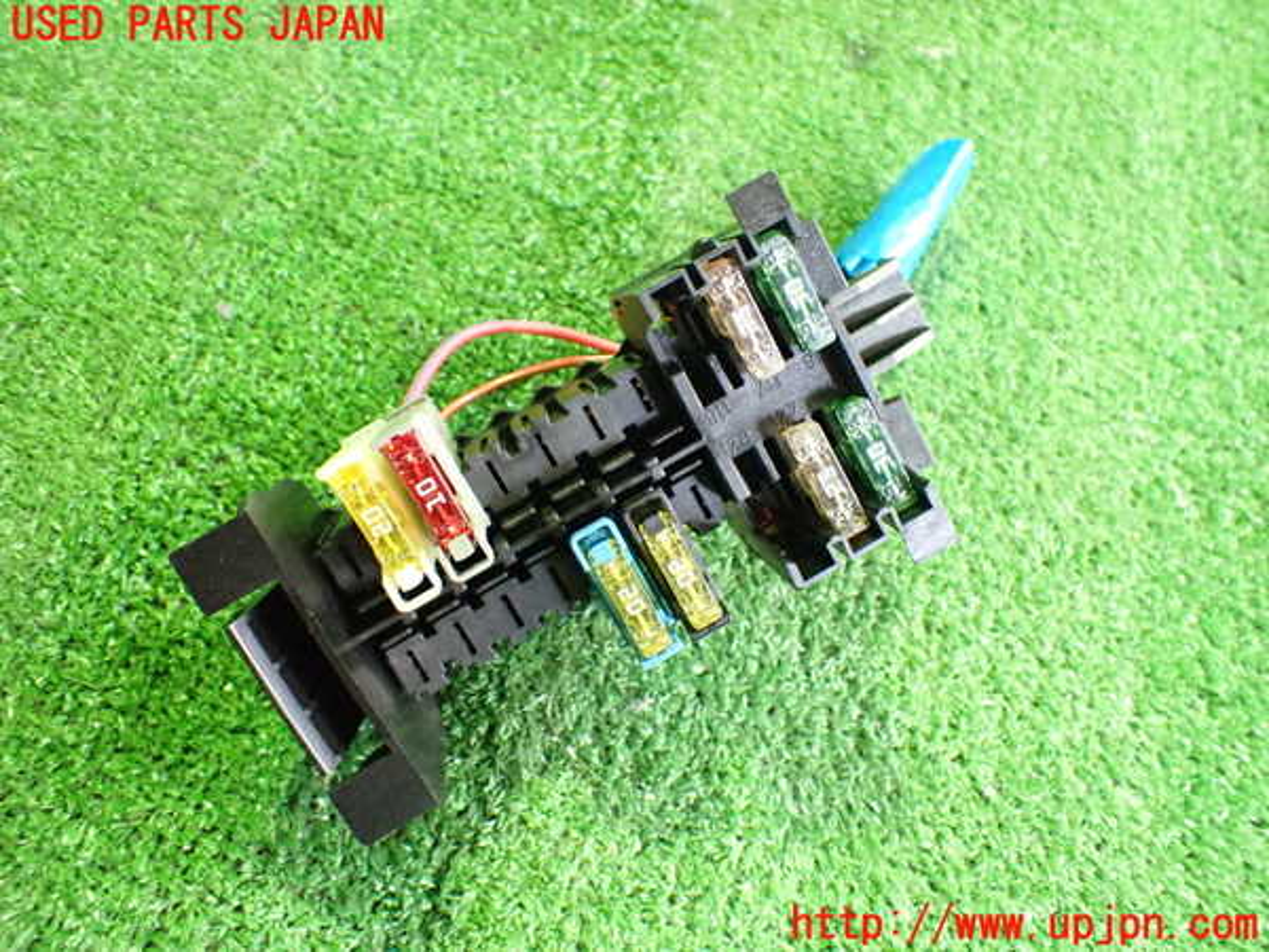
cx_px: 634
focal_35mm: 30
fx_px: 1100
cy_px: 476
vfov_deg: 46.8
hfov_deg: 60.0
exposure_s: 1/30
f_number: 2.3
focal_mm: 5.4
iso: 1000
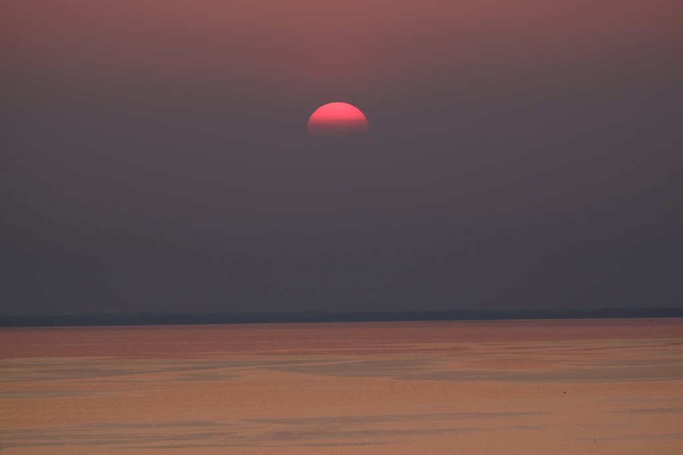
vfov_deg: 4.0
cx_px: 342
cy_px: 228
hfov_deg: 6.0
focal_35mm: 346
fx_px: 6565
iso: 200
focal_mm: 230.8
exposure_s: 1/340
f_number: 6.3
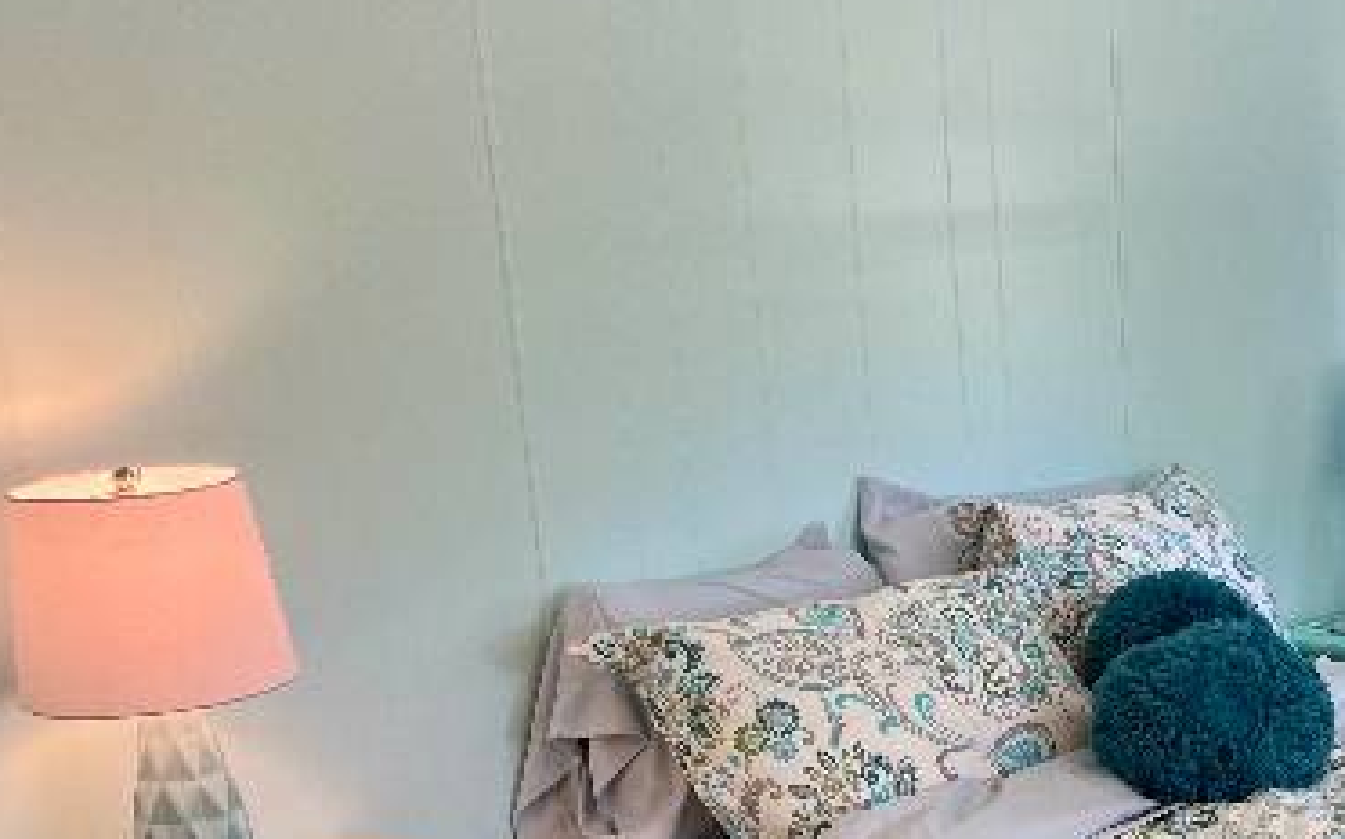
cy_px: 863
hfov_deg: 31.0
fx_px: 2308
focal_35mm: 63
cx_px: 1222
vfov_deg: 19.9
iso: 100
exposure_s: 1/120
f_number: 1.6
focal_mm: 5.1
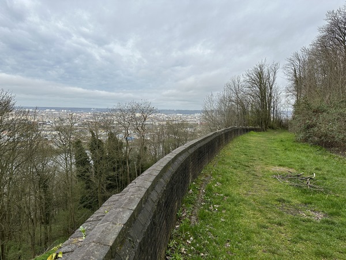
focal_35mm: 24
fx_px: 240
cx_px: 173
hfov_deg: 71.6
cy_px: 130
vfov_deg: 56.8
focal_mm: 6.86
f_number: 1.78
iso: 80
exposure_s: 1/2882
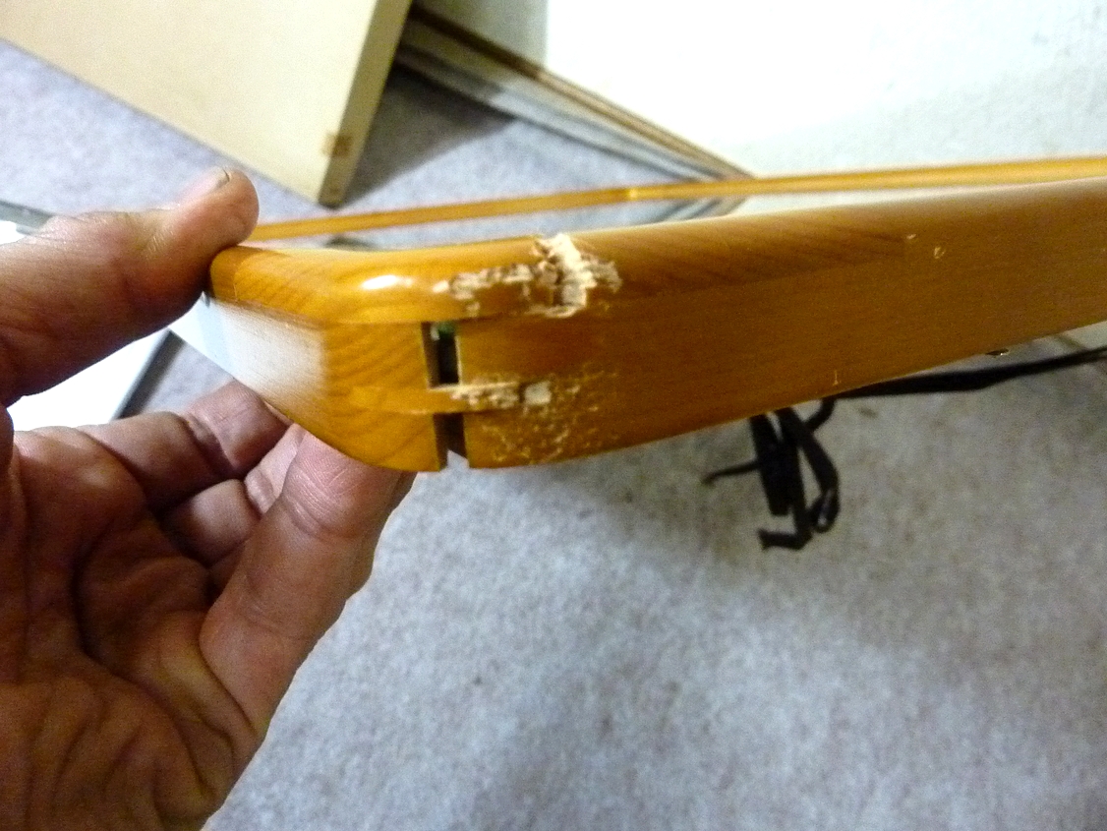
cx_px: 554
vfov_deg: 54.9
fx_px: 800
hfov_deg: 69.4
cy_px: 416
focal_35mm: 25
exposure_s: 1/50
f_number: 3.3
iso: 800
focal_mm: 4.1
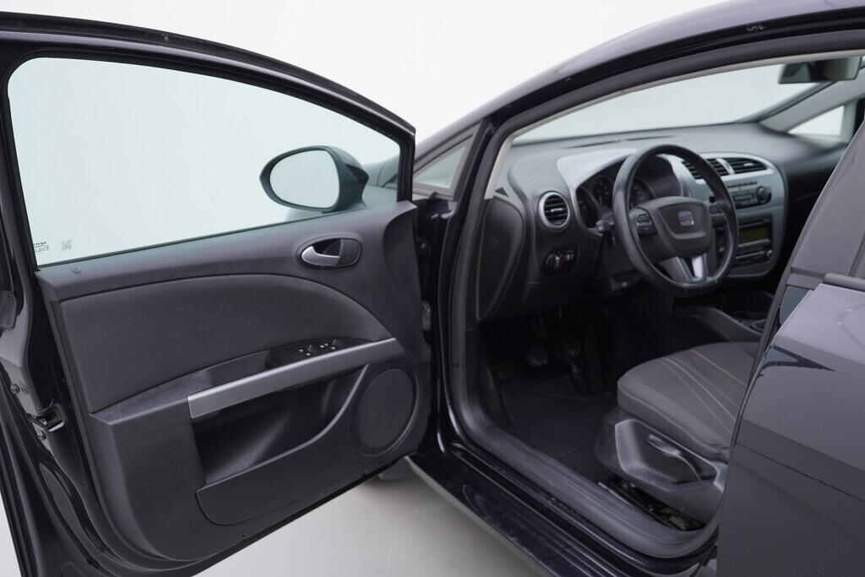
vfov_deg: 36.9
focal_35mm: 36
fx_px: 865
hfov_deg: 53.1
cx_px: 432
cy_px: 288
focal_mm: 24
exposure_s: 1/60
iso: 125
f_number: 3.5
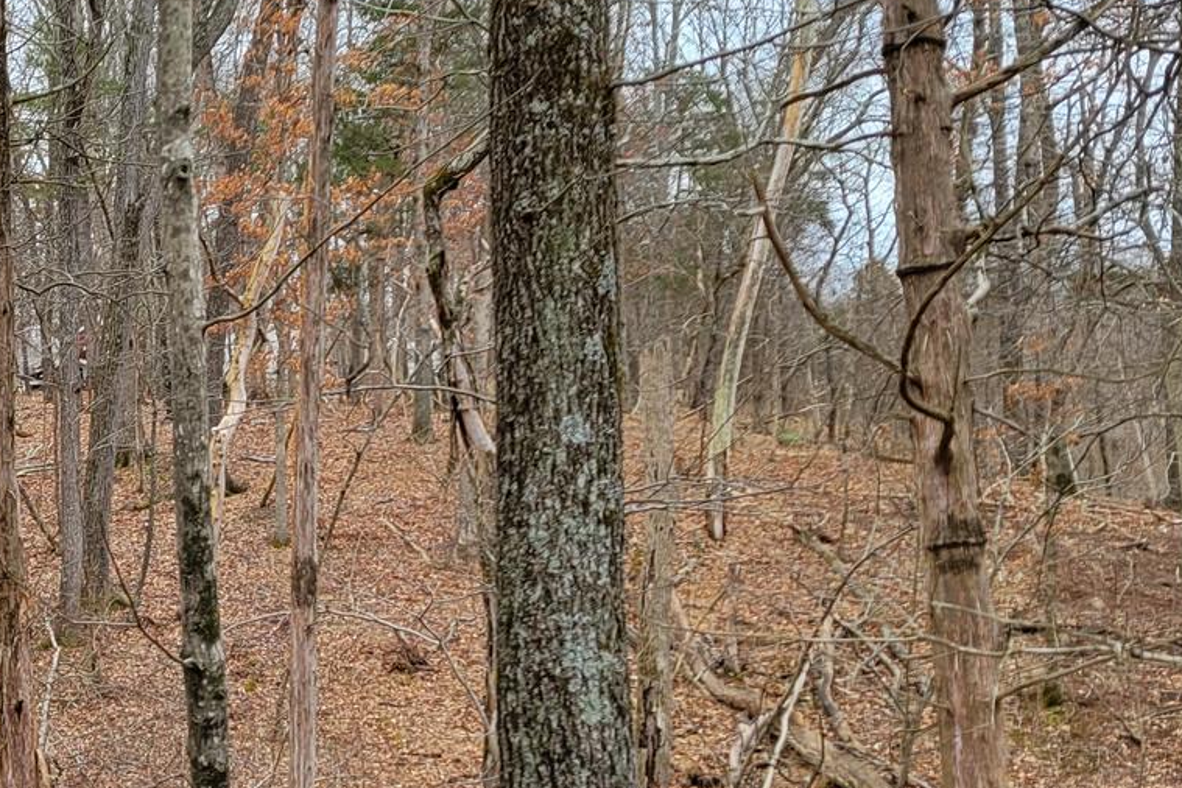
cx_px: -148
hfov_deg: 25.5
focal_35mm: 73
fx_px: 2397
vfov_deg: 18.5
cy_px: 600
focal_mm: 5.4
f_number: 1.8
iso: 40
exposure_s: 1/351
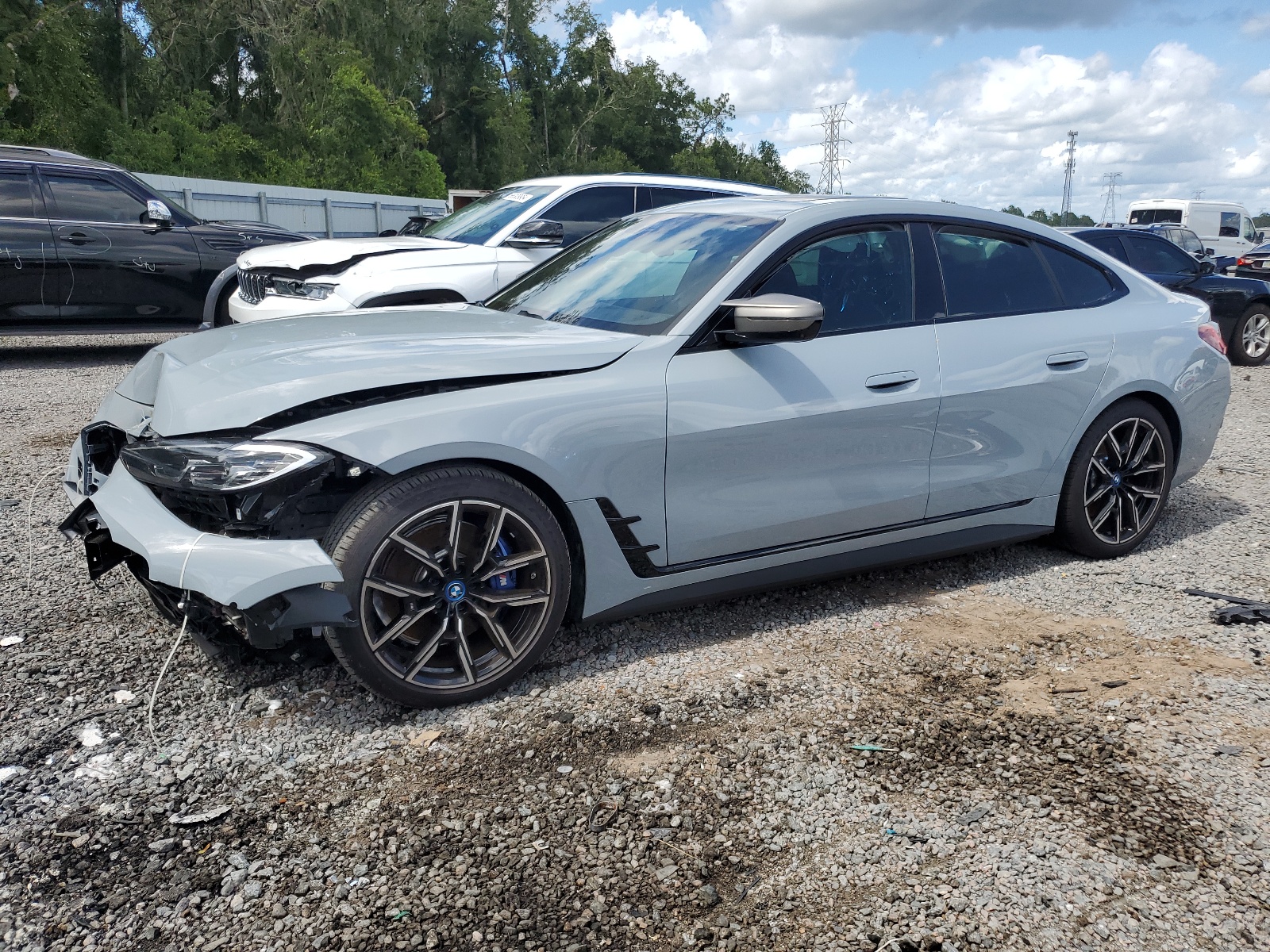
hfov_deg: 67.3
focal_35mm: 26
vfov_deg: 53.1
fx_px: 954
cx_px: 635
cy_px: 476
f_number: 1.5
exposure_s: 1/2500
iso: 50
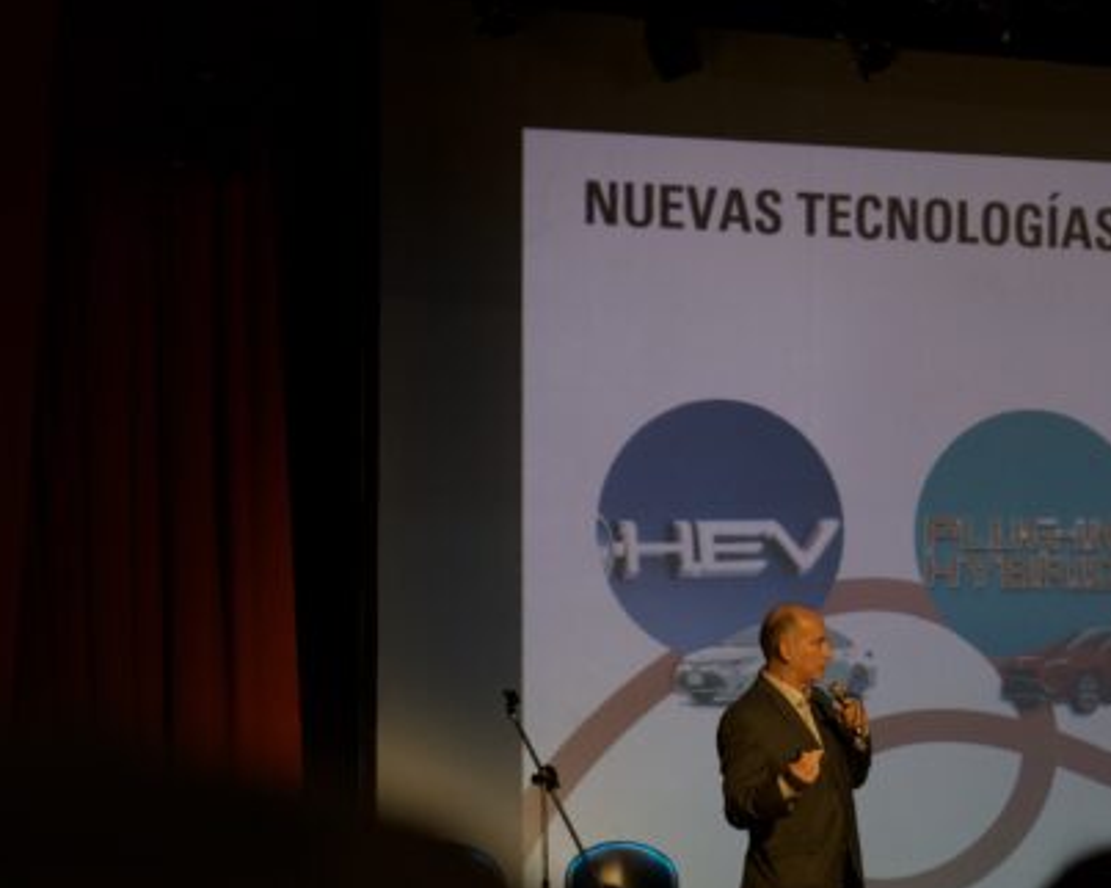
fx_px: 3056
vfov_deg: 16.4
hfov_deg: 20.2
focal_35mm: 93
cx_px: 1001
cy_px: 700
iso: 3200
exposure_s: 1/160
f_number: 4
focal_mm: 52
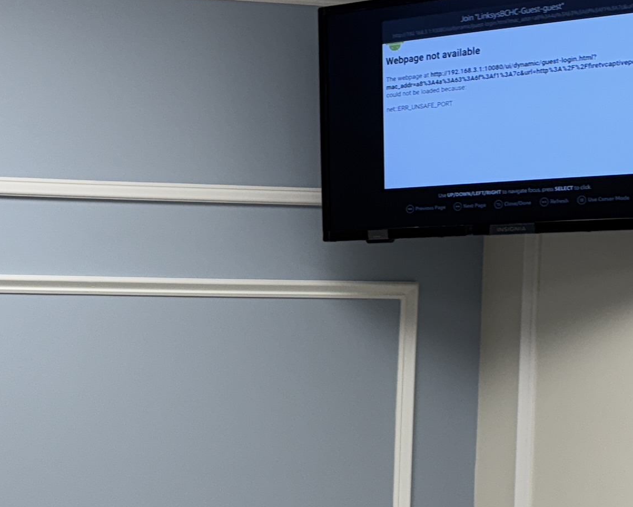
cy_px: 430
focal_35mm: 83
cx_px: 6
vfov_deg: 18.3
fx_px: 1555
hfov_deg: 22.2
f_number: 1.78
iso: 64
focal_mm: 6.76
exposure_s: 1/120
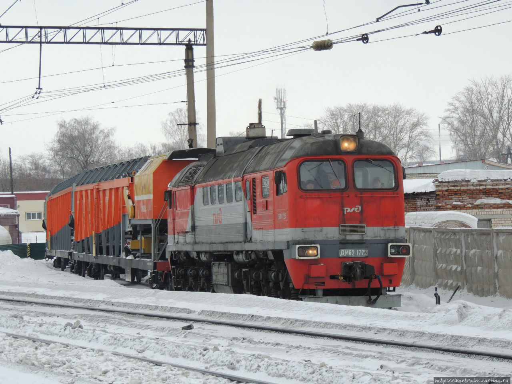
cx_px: 256
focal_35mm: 135
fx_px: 1997
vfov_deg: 11.0
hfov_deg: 14.6
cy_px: 192
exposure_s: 1/200
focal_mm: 24
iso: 100
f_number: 4.3
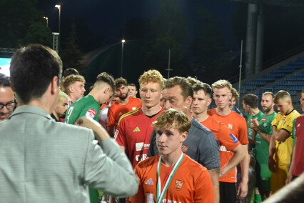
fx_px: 633
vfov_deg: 18.2
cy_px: 102
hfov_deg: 27.0
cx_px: 152
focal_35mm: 75
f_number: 5
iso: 1000
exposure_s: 1/100
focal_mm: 50
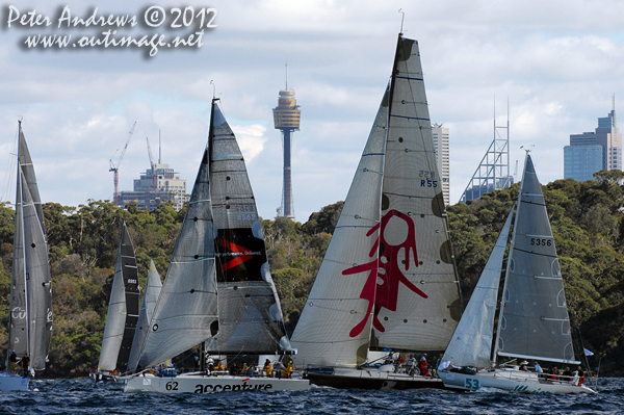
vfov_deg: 5.2
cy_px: 208
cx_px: 312
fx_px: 4546
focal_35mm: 262
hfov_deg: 7.9
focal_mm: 175
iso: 400
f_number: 6
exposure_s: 1/1000
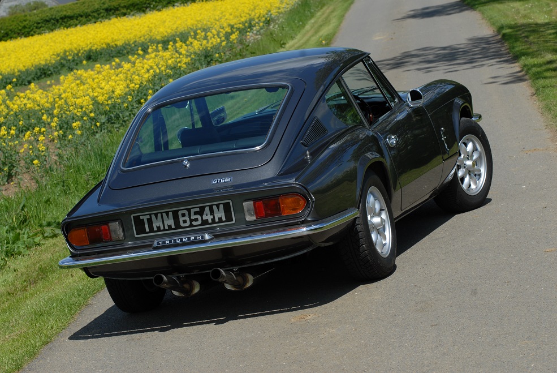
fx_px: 1975
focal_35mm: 128
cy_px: 186
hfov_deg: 16.1
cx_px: 278
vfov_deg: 10.8
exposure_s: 1/160
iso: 100
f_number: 9
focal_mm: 85
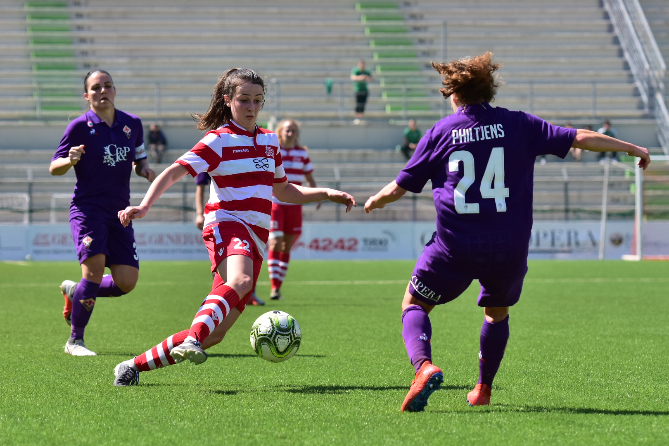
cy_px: 223
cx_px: 334
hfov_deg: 12.5
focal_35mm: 165
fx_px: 3066
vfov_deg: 8.3
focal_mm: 110
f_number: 4
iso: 200
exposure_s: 1/2000
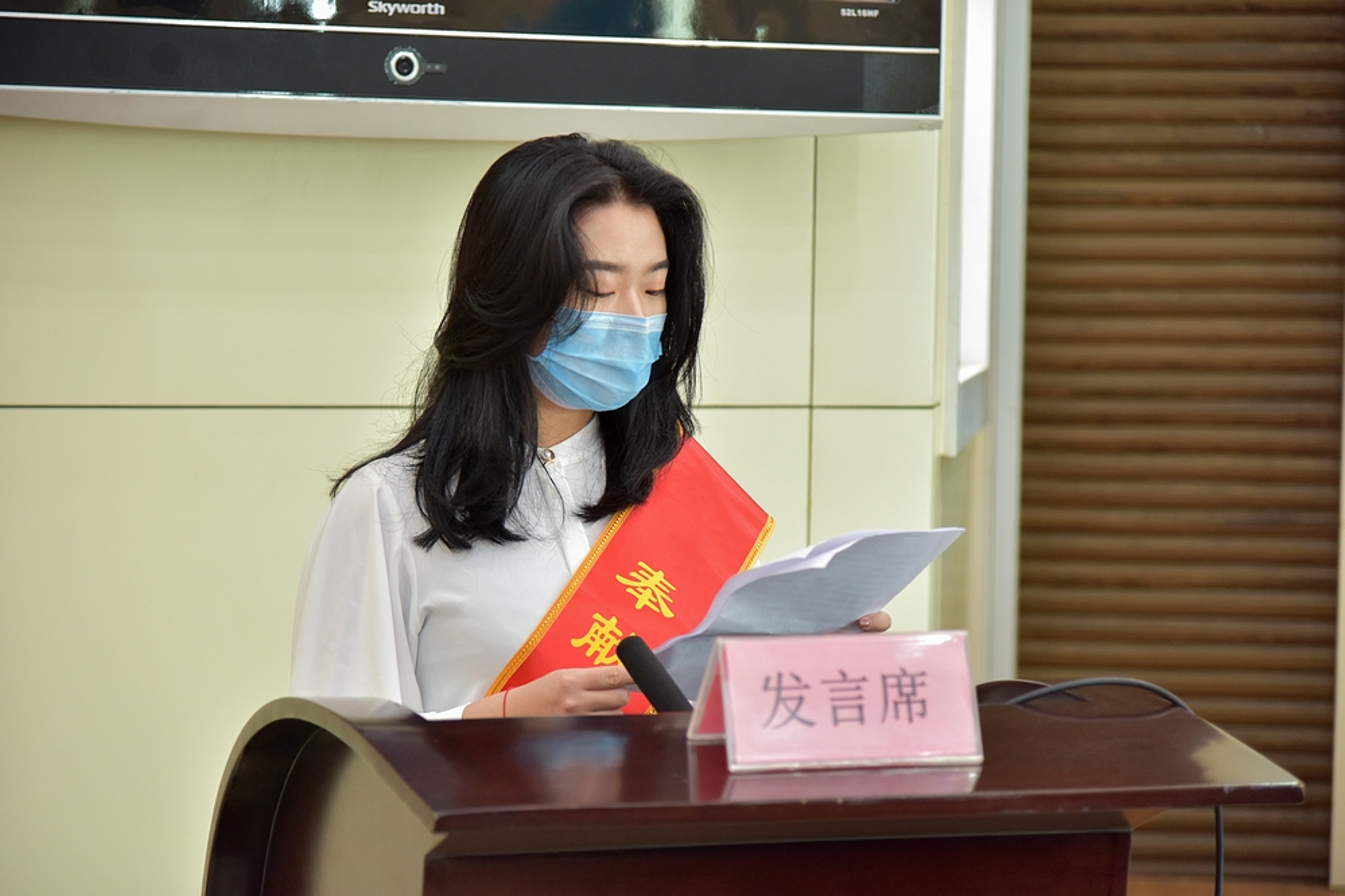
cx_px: 672
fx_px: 3923
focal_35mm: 105
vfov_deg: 13.0
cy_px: 448
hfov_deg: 19.5
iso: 1250
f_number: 4
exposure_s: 1/50
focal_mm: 105
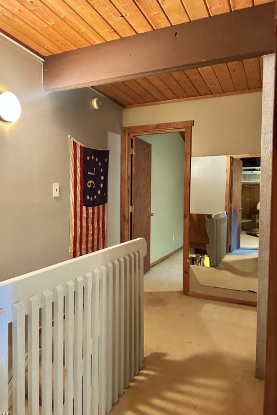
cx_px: 115
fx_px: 300
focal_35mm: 26
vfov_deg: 69.4
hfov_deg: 49.4
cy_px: 211
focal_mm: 6.86
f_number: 1.78
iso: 800
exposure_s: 1/40
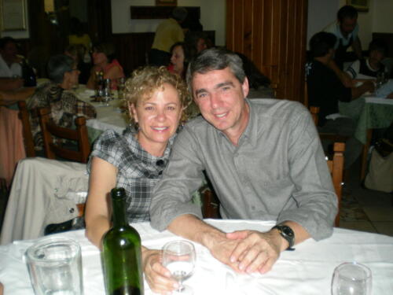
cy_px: 148
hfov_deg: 49.0
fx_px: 431
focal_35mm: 38
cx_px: 196
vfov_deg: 37.7
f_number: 3.1
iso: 110
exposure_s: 1/60
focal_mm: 6.3
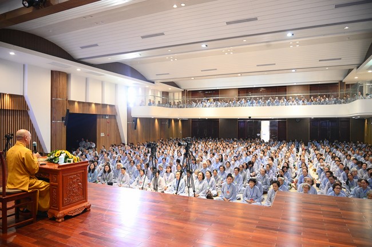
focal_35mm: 24
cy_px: 124
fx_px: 248
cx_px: 186
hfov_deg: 73.8
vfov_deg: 53.0
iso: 5000
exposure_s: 1/160
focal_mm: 24
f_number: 4
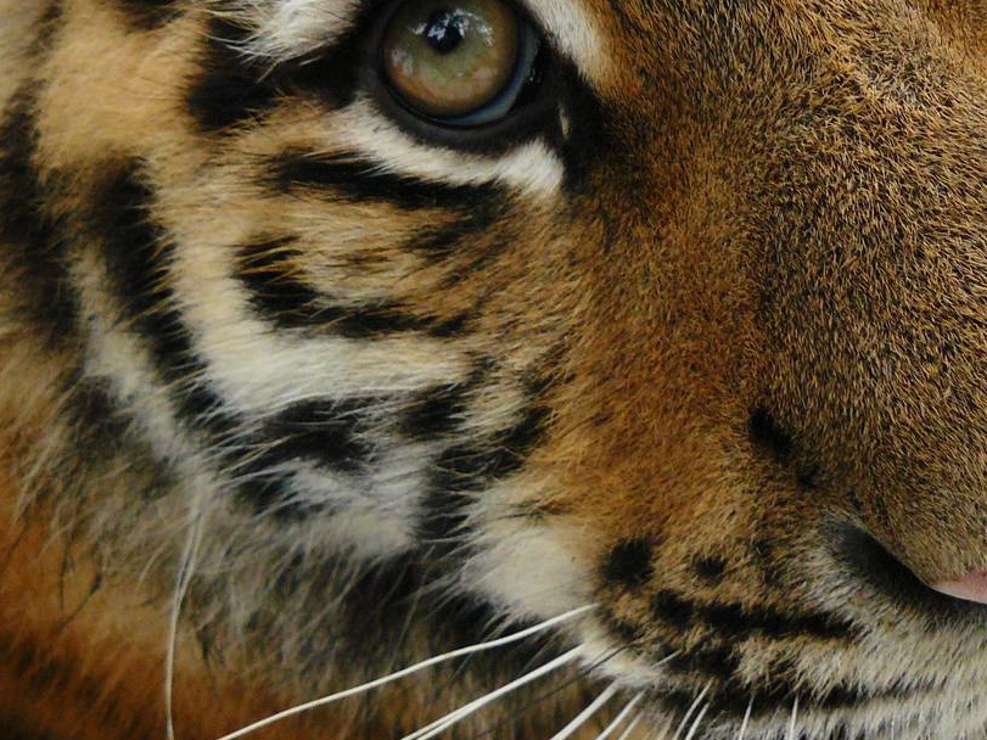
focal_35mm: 71
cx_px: 719
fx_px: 2024
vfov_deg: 20.4
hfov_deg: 27.1
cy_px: 96
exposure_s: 1/30
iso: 160
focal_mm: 6
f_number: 2.8
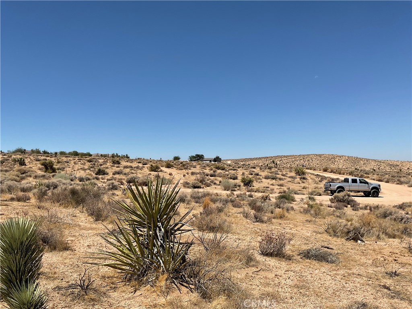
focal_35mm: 29
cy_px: 154
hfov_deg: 61.7
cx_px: 206
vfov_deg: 48.2
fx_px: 345
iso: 16
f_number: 1.8
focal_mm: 3
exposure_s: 1/3125
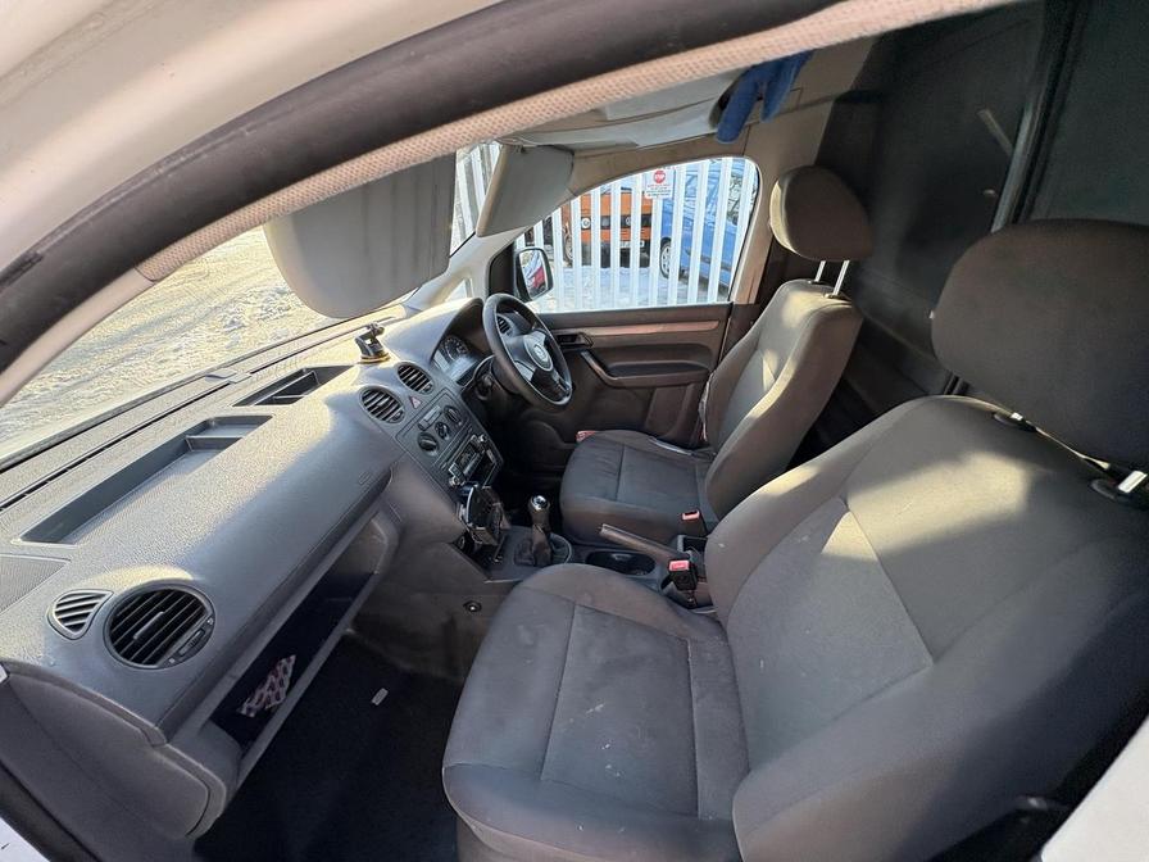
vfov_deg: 85.7
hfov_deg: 102.1
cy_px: 431
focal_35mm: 14
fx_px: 465
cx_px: 574
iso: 125
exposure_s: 1/111
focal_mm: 2.22
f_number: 2.2
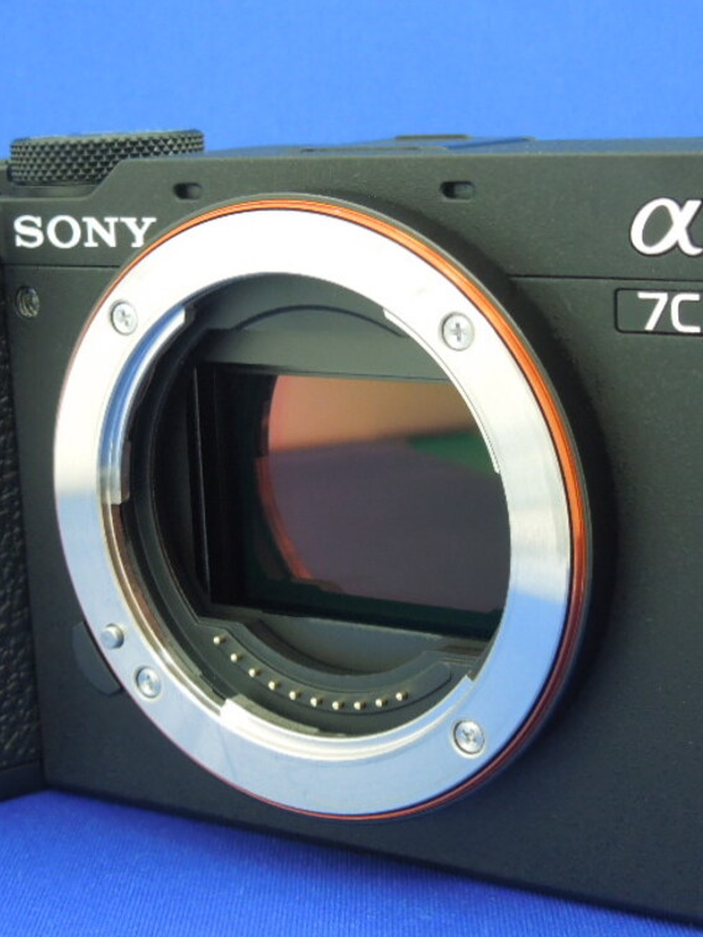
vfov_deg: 28.5
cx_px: 357
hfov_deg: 21.6
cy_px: 516
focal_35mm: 68
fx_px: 1842
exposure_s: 1/20
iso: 400
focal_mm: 7.8
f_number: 3.9
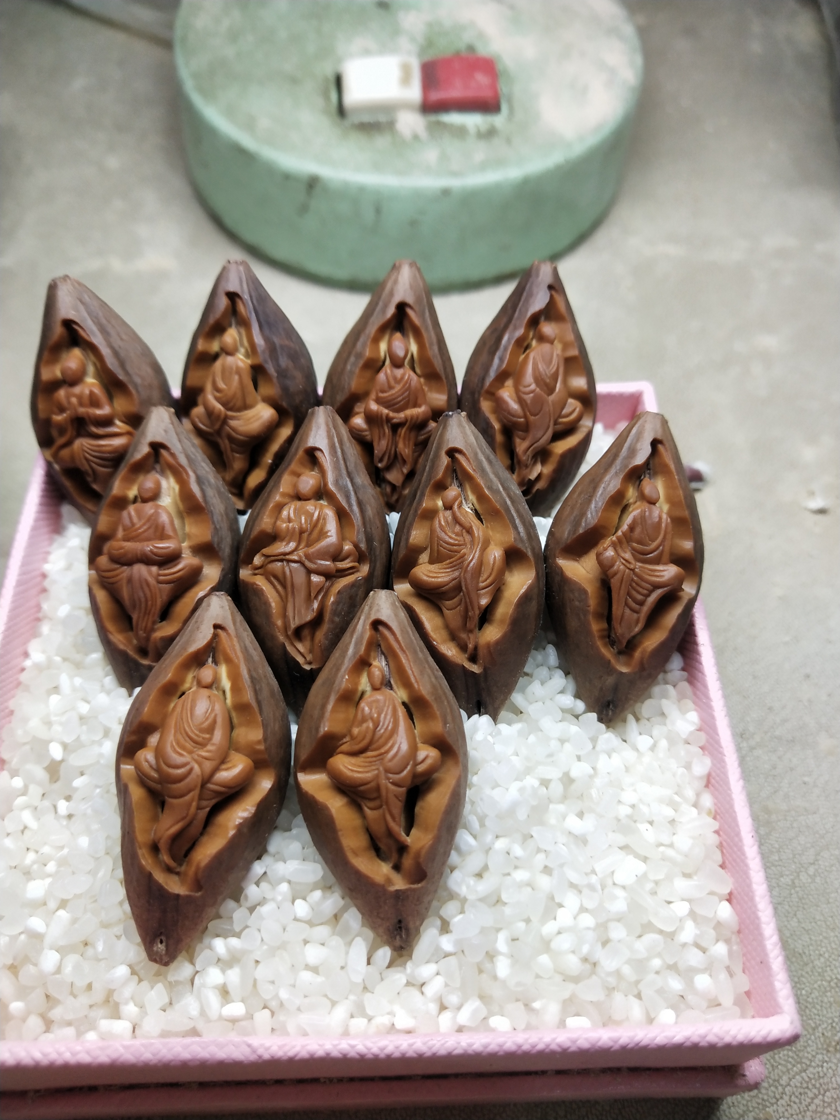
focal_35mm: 30
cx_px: 420
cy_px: 560
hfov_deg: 46.8
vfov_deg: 60.0
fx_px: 971
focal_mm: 3.95
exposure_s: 1/100
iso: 118
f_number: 1.8
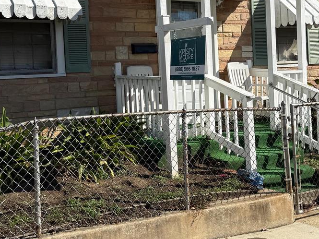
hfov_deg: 36.8
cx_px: 163
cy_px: 76
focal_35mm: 52
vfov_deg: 27.8
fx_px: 479
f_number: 1.78
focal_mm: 6.76
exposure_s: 1/4975
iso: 80
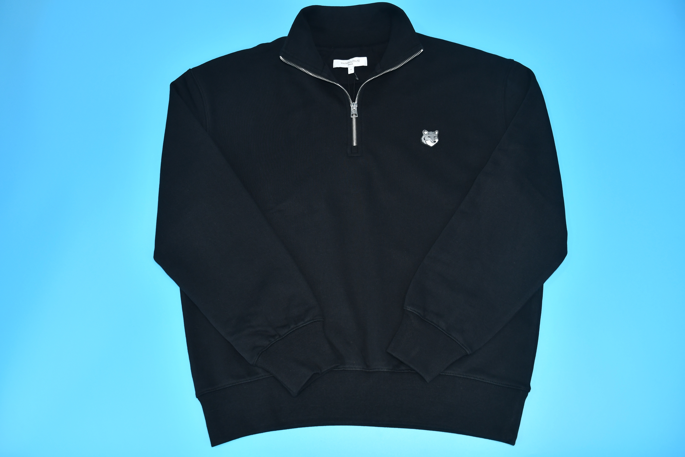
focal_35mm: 33
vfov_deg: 40.0
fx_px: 628
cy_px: 228
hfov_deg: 57.2
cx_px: 342
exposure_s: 1/125
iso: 250
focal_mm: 22
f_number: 3.5
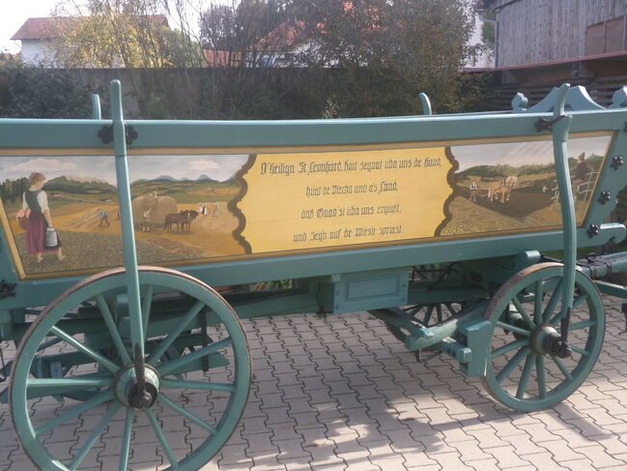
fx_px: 670
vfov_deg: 38.7
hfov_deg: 50.1
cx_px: 314
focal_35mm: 37
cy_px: 236
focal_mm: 6.6
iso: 100
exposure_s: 1/210
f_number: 4
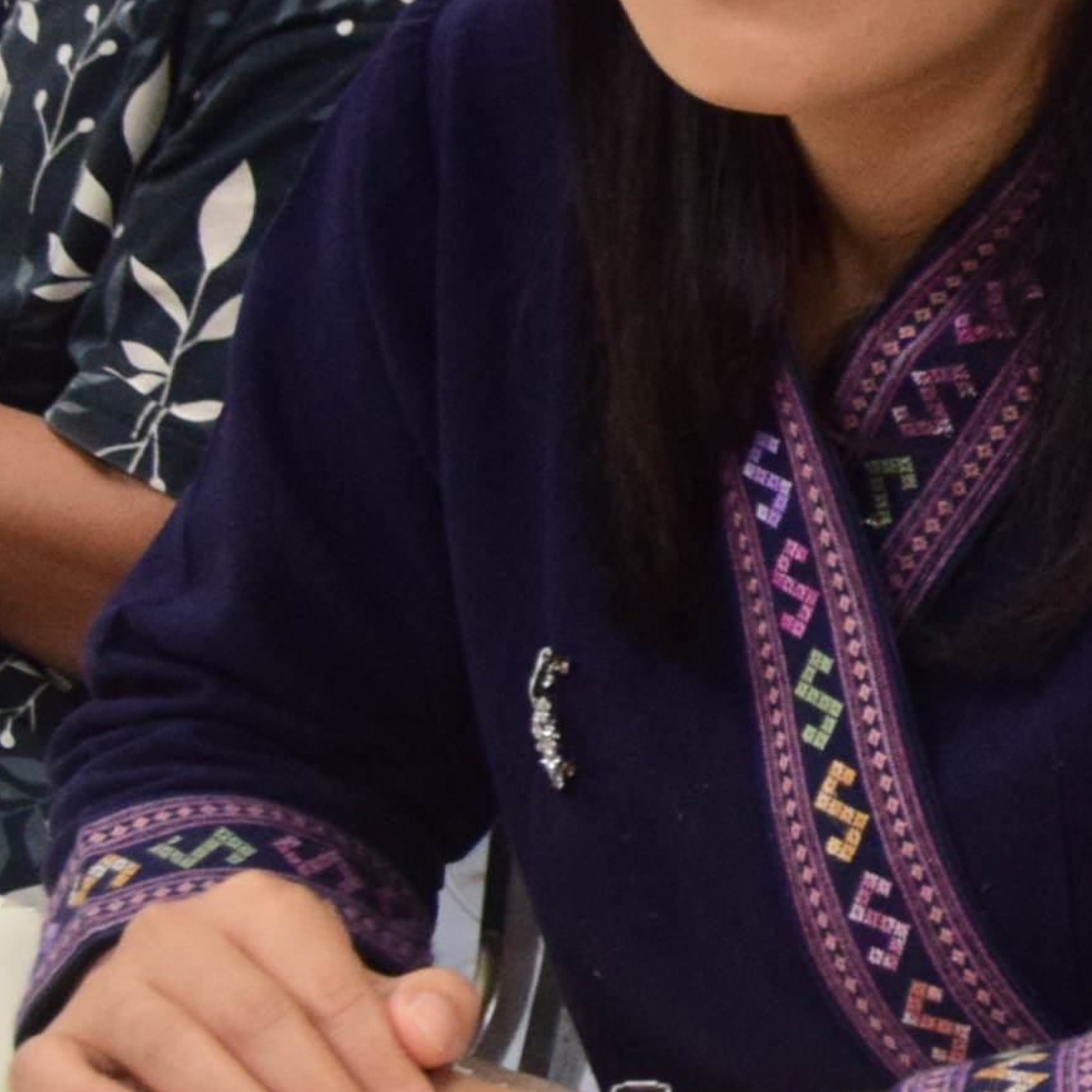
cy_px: 375
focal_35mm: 159
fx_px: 5675
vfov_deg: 11.0
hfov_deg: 10.2
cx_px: 2122
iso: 1600
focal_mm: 24
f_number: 4.5
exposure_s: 1/100
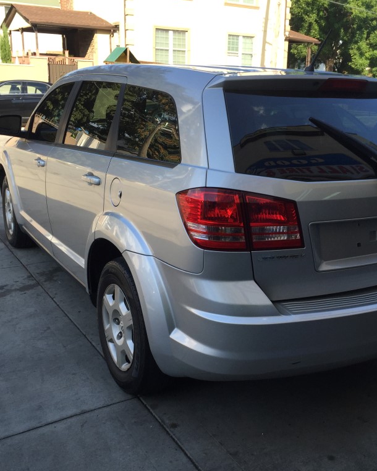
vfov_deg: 47.9
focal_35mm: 38
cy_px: 235
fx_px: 530
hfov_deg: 38.9
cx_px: 237
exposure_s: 1/494
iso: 32
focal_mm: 4.15
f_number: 2.2
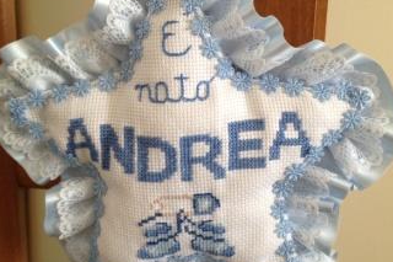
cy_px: 118
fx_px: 556
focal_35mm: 51
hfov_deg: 38.9
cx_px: 196
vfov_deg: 26.4
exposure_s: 1/20
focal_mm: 4.28
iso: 200
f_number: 2.4
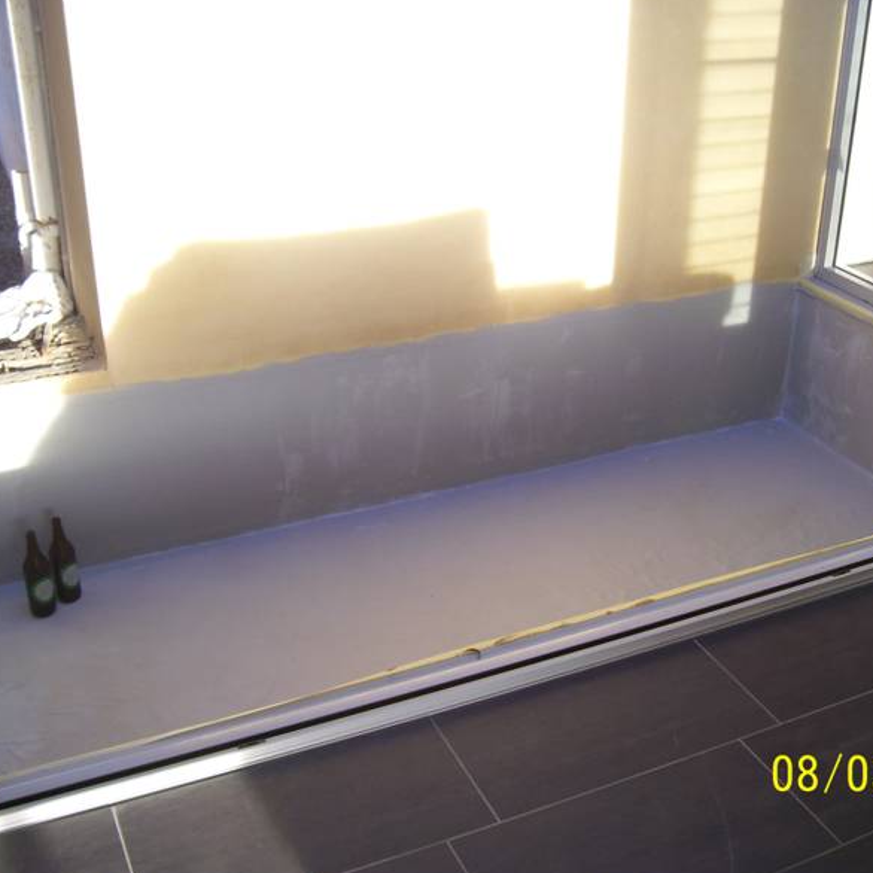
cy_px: 436
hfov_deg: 40.9
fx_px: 1170
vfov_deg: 40.9
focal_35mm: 41
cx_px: 466
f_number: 2.7
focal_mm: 5.6
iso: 80
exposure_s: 1/90
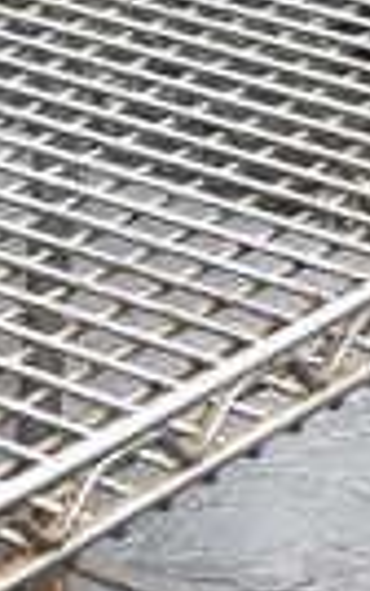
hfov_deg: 6.2
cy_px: 1149
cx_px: -216
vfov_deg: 9.4
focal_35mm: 209
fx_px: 3365
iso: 360
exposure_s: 1/125
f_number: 5.6
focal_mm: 20
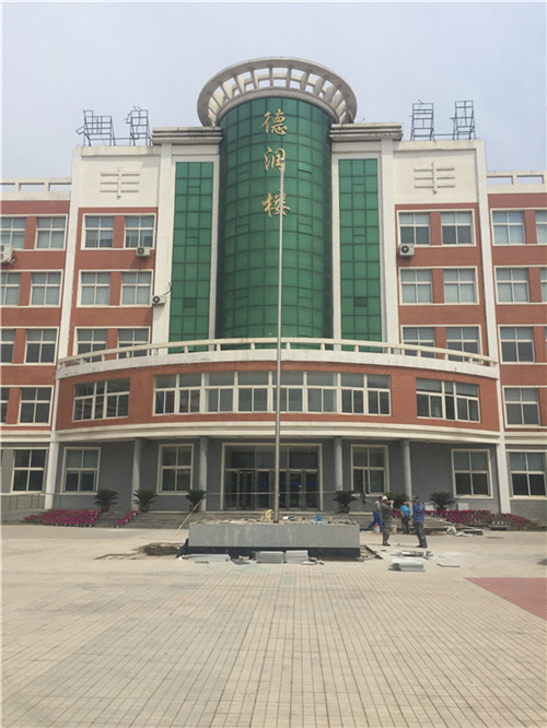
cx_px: 274
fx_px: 611
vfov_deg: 61.6
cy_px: 364
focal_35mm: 29
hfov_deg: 48.3
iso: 32
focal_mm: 4.15
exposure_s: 1/3597
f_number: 2.2
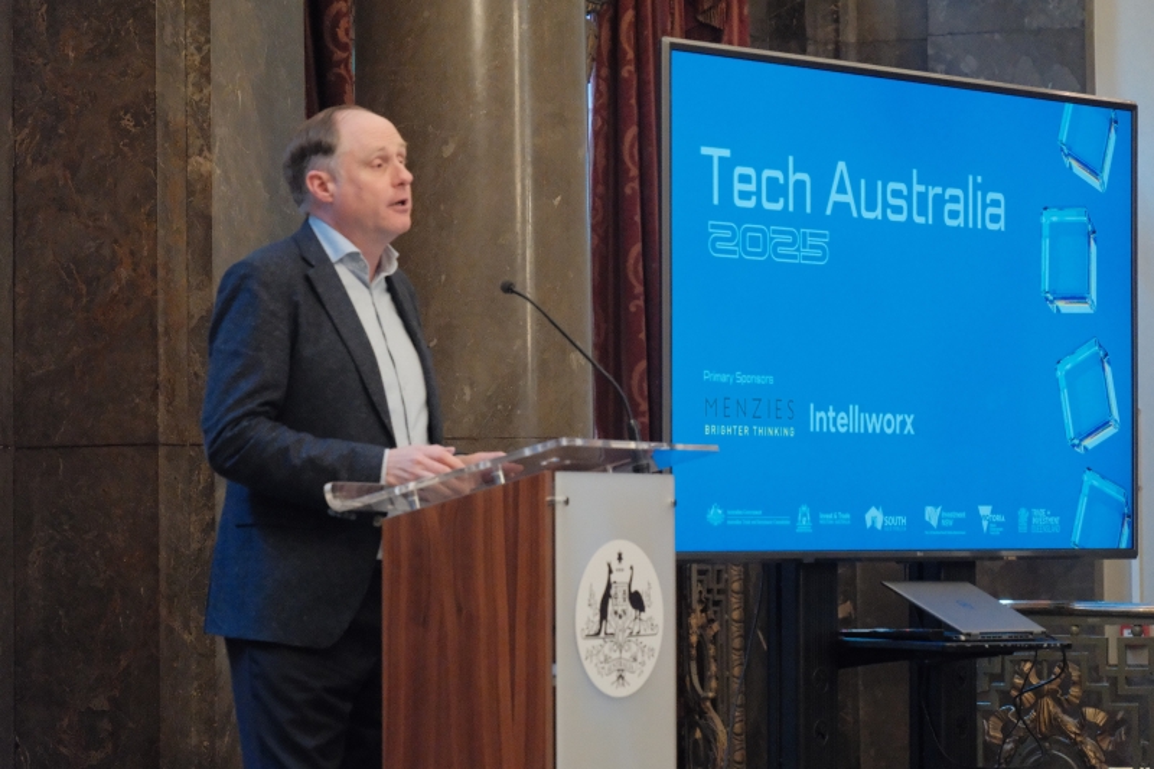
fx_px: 4487
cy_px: 384
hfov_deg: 14.7
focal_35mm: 140
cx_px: 577
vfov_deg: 9.8
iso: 10000
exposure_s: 1/160
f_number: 5
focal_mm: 93.2
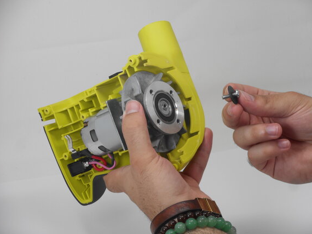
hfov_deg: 18.6
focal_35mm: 106
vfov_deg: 14.0
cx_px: 156
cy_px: 115
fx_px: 955
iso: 160
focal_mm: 18.2
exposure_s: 1/60
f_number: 5.8
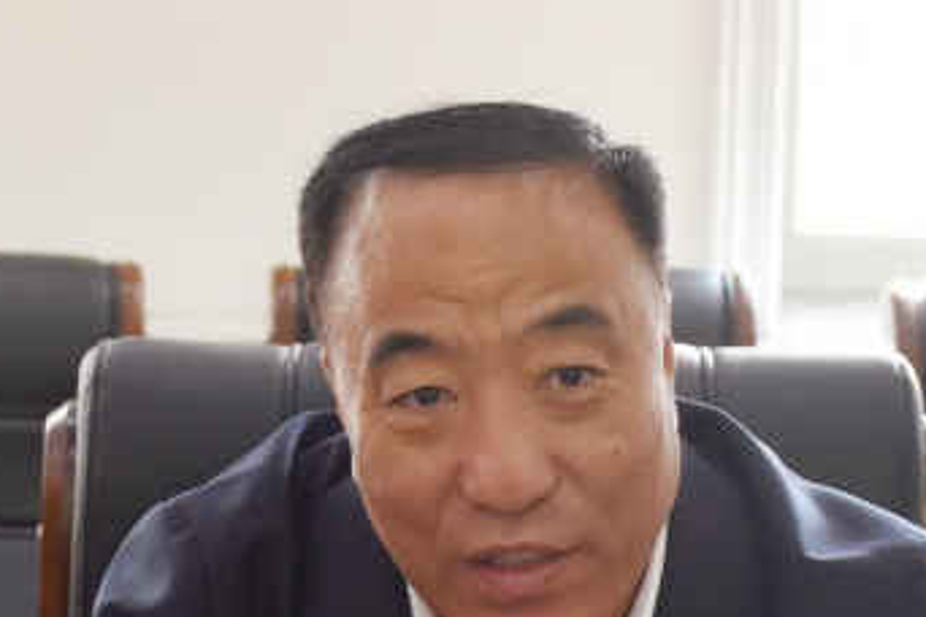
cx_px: 512
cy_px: 578
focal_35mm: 197
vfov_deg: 6.9
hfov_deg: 10.4
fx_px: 5079
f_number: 7.1
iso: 1000
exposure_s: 1/200
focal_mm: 45
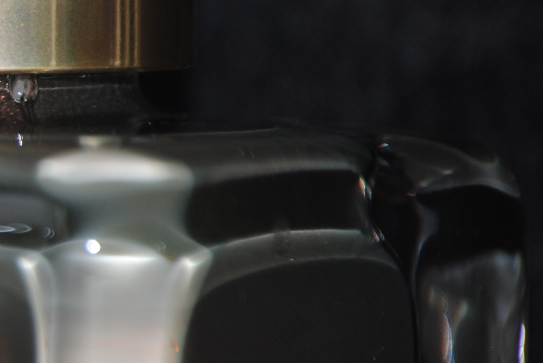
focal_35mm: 1089
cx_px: -402
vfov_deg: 1.3
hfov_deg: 1.9
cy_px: 265
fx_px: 16443
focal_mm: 200
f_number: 5.6
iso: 100
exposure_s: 1/125
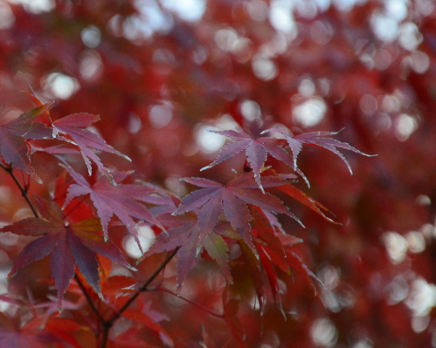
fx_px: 3909
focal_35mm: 303
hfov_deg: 6.4
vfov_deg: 5.1
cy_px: 168
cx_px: 18
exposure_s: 1/400
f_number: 5.6
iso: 2200
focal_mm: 105
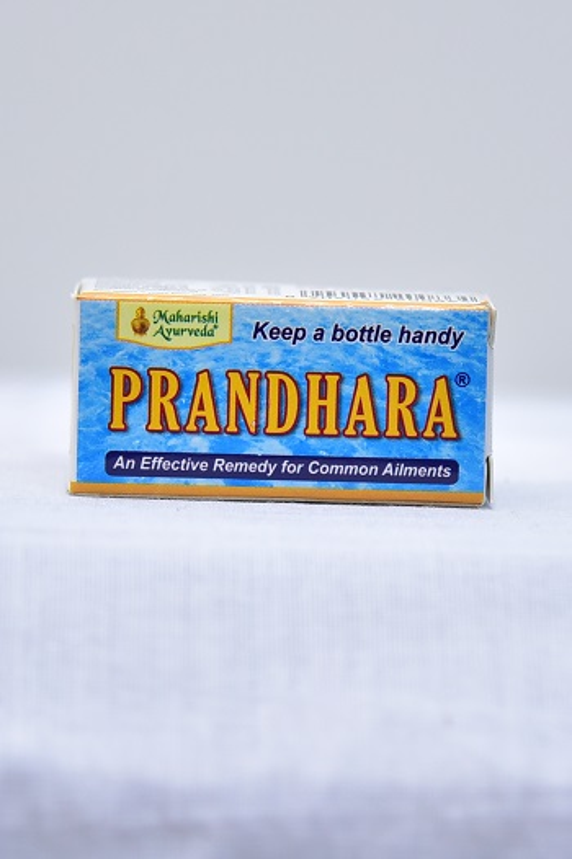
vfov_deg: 20.8
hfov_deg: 13.9
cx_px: 286
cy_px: 430
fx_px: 2339
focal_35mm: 98
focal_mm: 98
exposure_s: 1/125
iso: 1250
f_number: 4
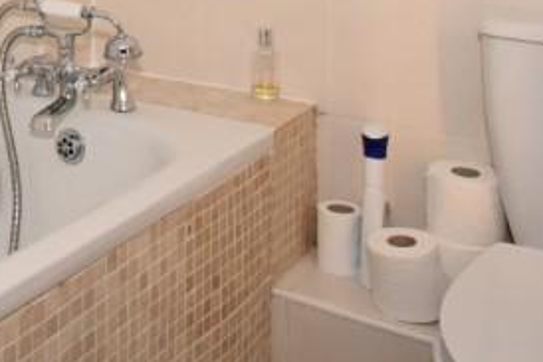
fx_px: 845
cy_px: -112
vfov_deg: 21.8
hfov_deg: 32.1
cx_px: -30
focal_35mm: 56
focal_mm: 10
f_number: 4.5
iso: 3600
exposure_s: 1/60
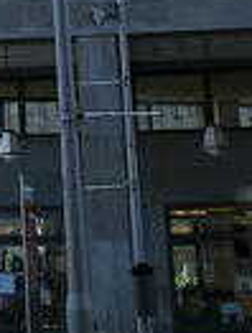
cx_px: -173
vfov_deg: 13.1
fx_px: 1314
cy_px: -269
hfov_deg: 10.4
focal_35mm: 136
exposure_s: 1/250
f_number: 4
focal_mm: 20.6
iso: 160
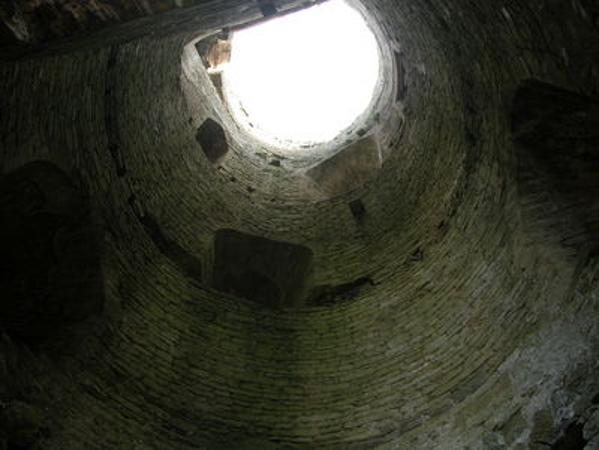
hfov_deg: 52.6
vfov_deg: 40.7
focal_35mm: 35
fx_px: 606
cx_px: 300
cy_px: 225
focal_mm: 8.9
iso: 100
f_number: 2.8
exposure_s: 1/56.8
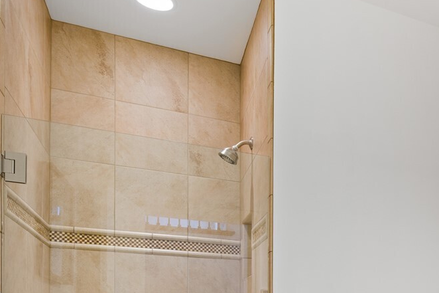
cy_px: 335
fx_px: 500
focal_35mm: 41
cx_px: 458
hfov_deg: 40.3
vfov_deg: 29.0
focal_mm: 16
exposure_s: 1
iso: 160
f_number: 9
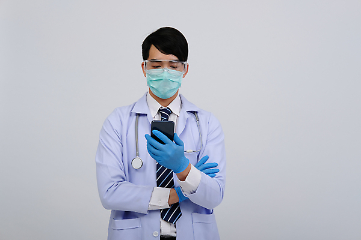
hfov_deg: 37.5
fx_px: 531
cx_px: 180
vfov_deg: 25.5
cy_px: 120
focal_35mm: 53
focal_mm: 35
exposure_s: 1/180
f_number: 8
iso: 200
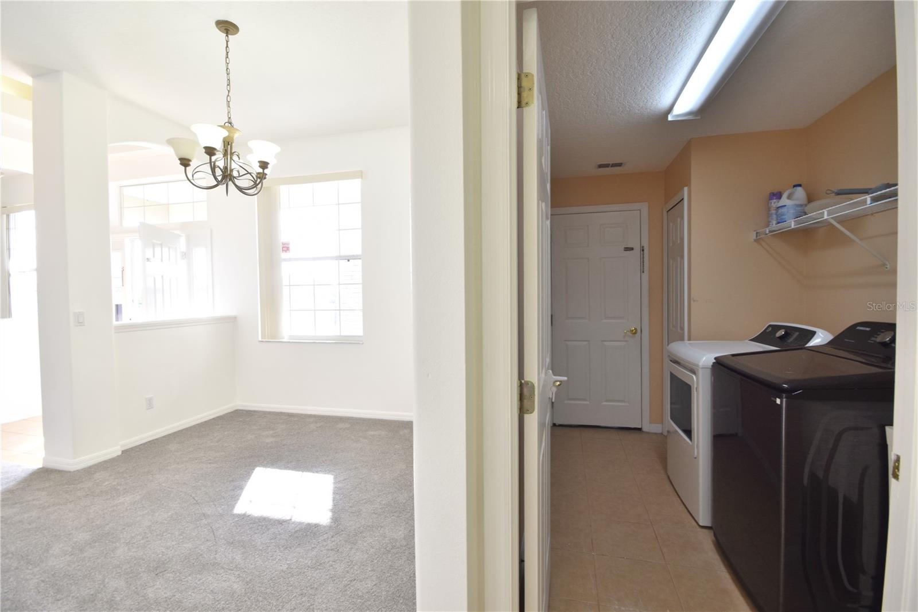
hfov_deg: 100.4
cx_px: 459
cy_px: 306
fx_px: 382
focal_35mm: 15
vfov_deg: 77.3
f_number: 10
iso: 280
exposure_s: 1/15
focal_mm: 10
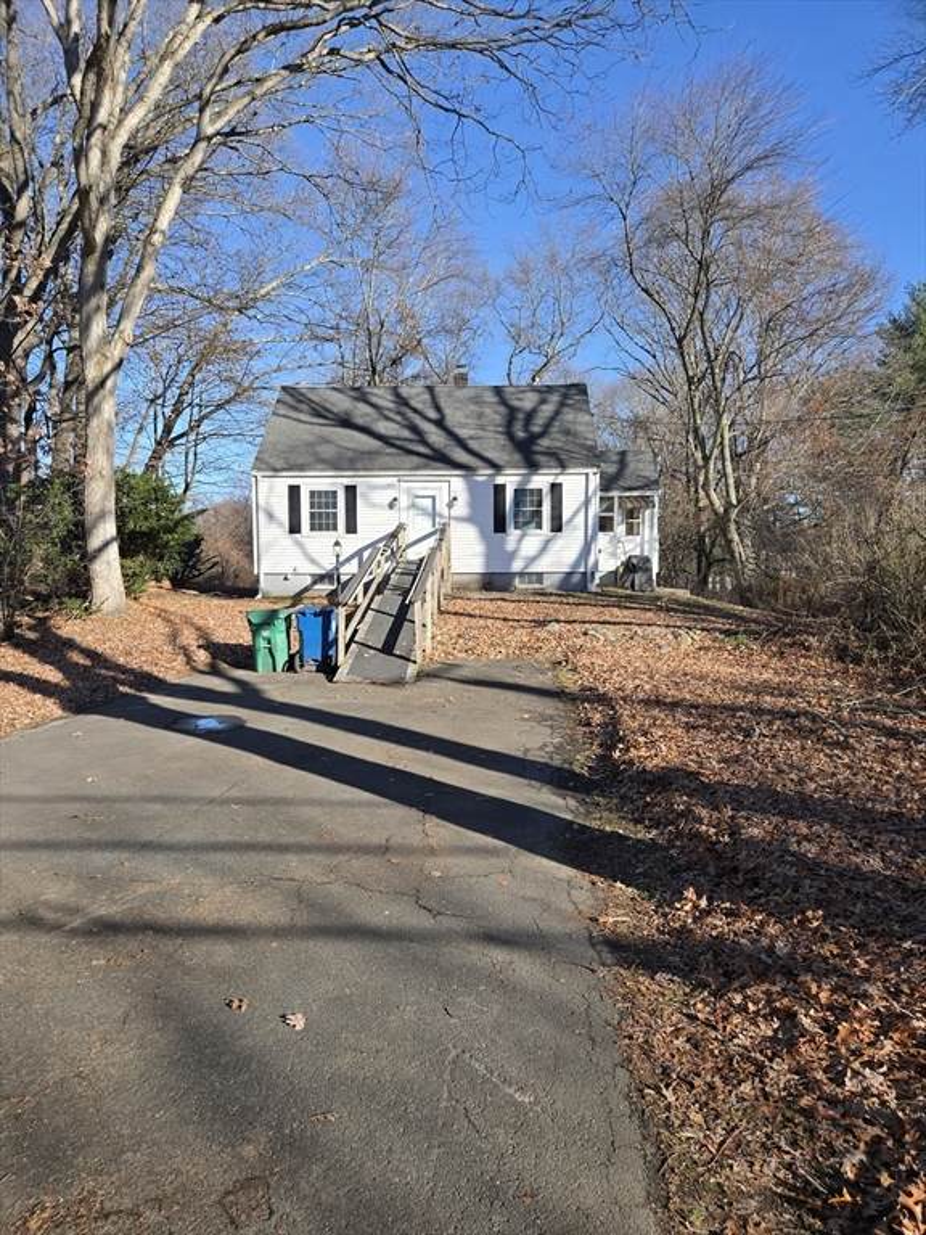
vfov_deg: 73.9
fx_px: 820
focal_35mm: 23
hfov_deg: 58.9
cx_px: 463
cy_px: 618
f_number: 1.8
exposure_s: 1/2921
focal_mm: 5.4
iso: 80
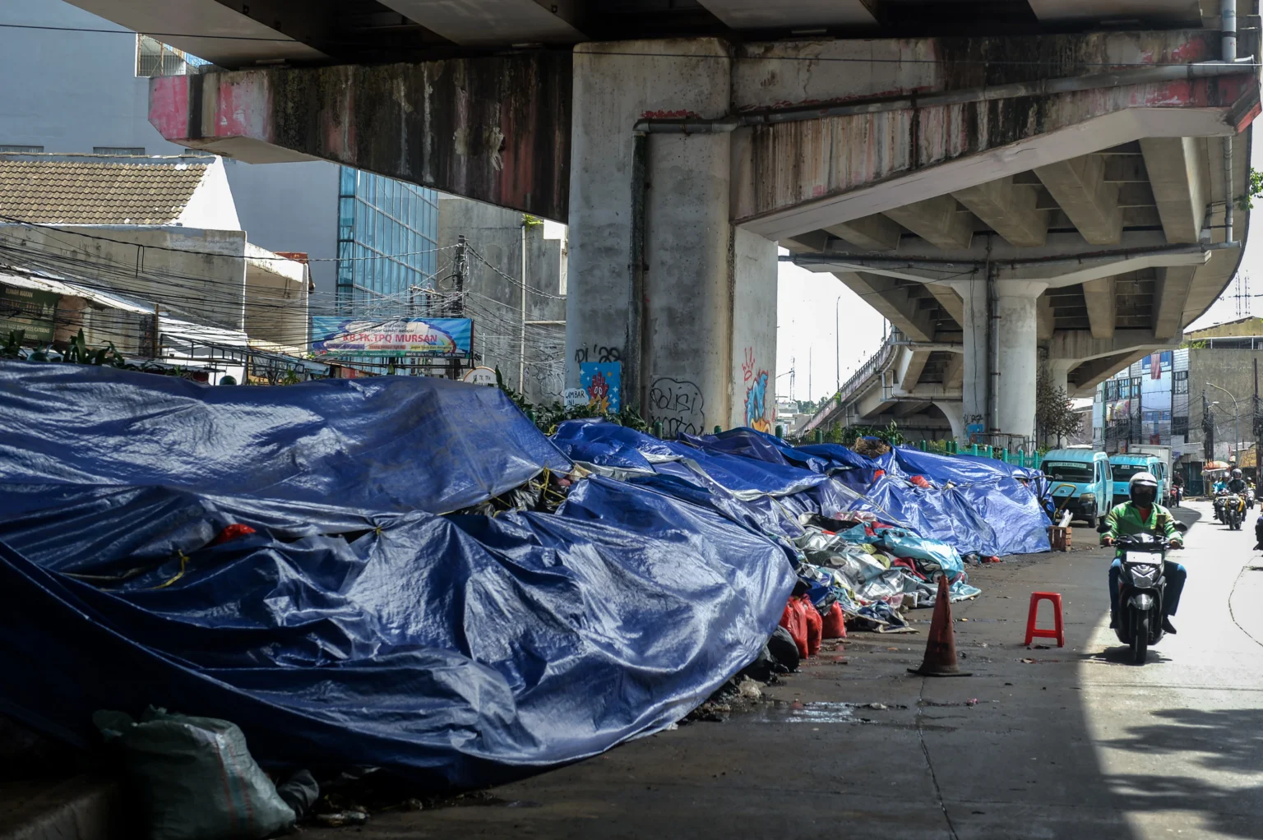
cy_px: 420
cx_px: 632
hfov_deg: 41.1
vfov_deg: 28.0
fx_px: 1683
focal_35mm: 48
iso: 50
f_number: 4
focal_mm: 48
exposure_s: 1/125
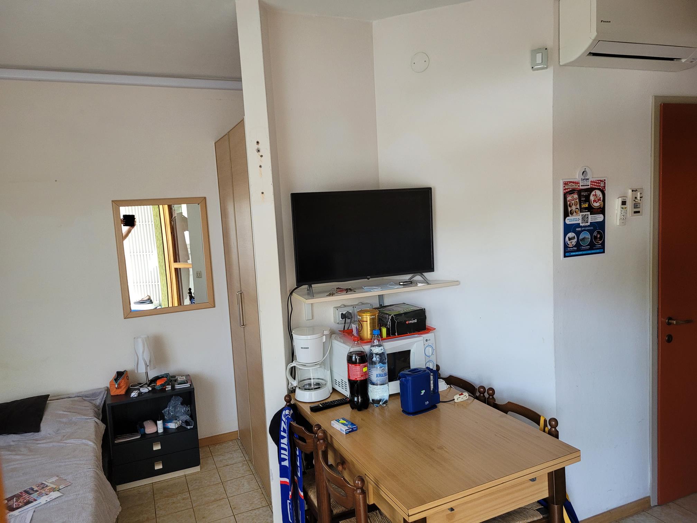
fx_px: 524
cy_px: 262
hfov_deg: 67.3
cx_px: 348
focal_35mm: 26
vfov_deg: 53.1
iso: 250
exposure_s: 1/120
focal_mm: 5.4
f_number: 1.8
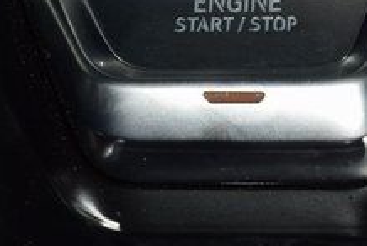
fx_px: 3144
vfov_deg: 4.5
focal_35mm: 308
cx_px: 227
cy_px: 29
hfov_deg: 6.7
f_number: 8
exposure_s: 1/125
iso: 100
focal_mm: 70
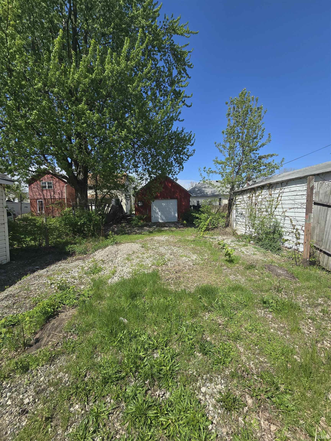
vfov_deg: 106.2
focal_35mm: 13
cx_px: 166
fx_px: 166
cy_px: 220
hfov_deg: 89.9
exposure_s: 1/2283
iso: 50
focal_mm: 2.2
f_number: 2.2
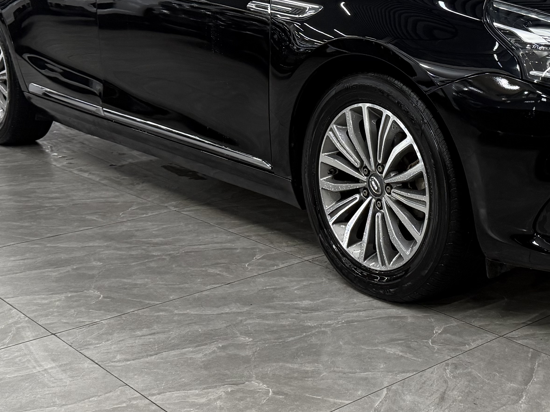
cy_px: 83
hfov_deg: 32.5
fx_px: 922
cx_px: 419
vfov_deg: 24.8
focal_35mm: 58
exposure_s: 1/50
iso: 320
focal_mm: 6.76
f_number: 1.78
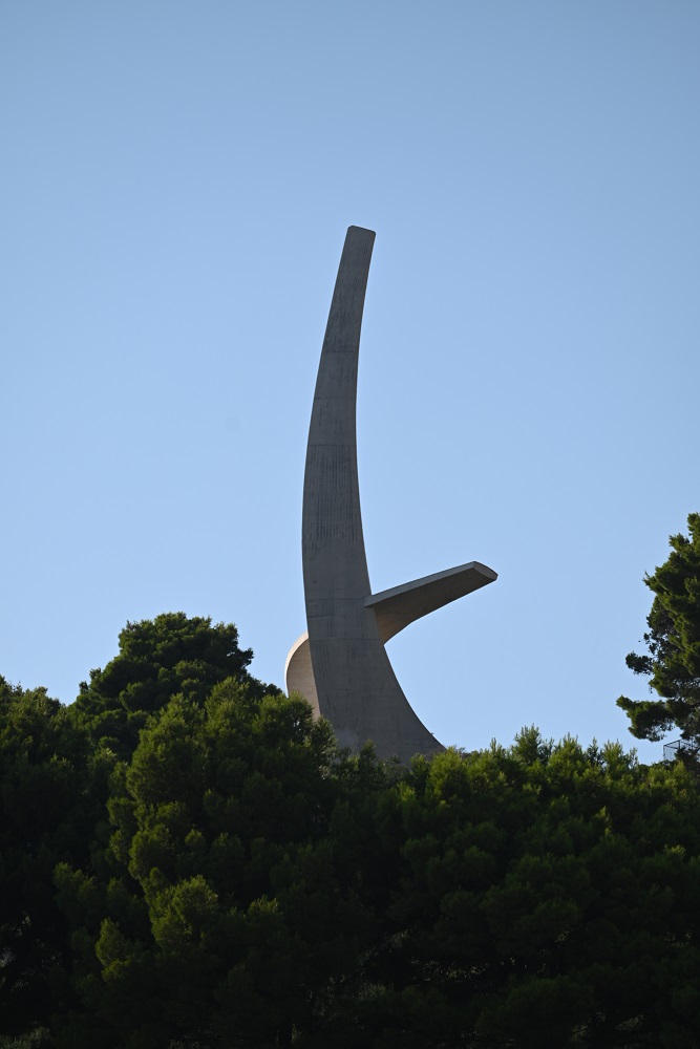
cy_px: 524
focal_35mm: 200
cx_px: 350
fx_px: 5831
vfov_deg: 10.3
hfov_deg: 6.9
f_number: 5.3
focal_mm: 200
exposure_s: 1/800
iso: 100
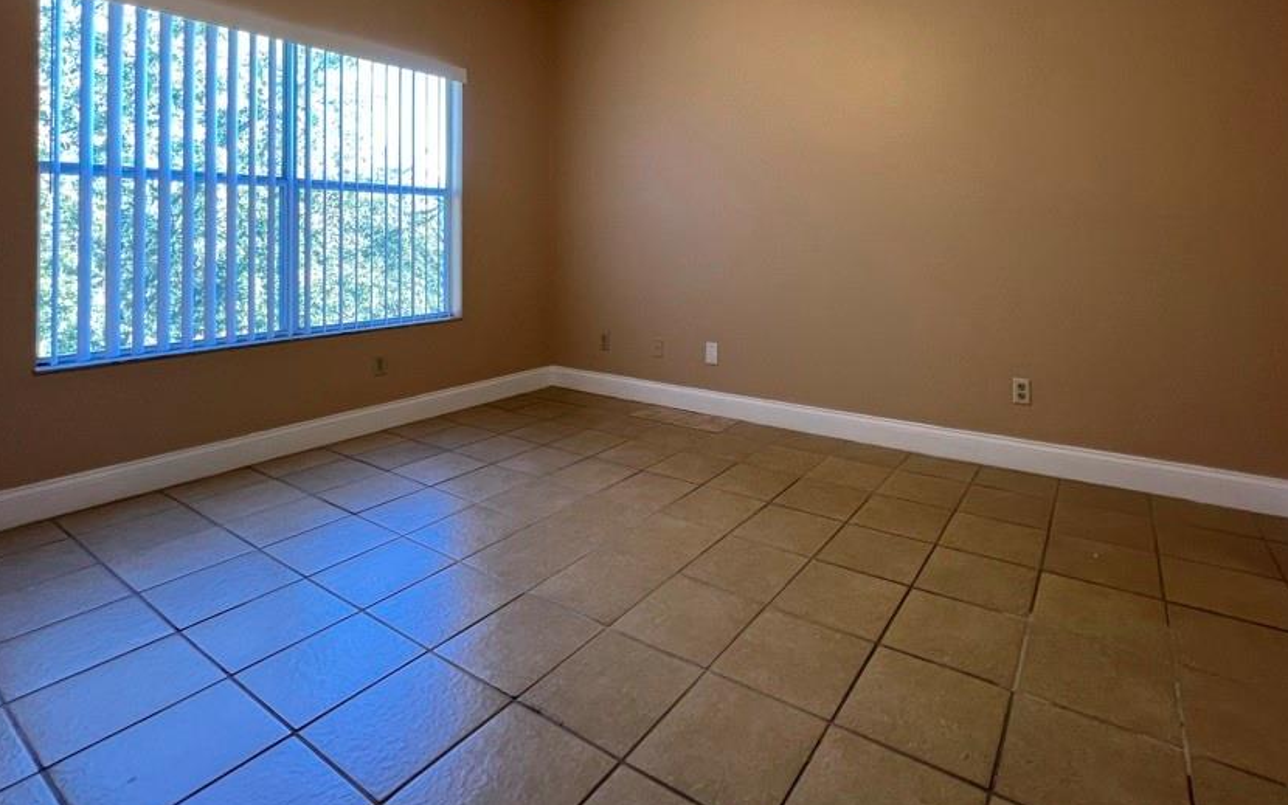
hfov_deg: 94.0
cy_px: 230
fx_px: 597
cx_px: 711
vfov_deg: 65.0
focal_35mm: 17
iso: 160
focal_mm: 1.57
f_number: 1.8
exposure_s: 1/99
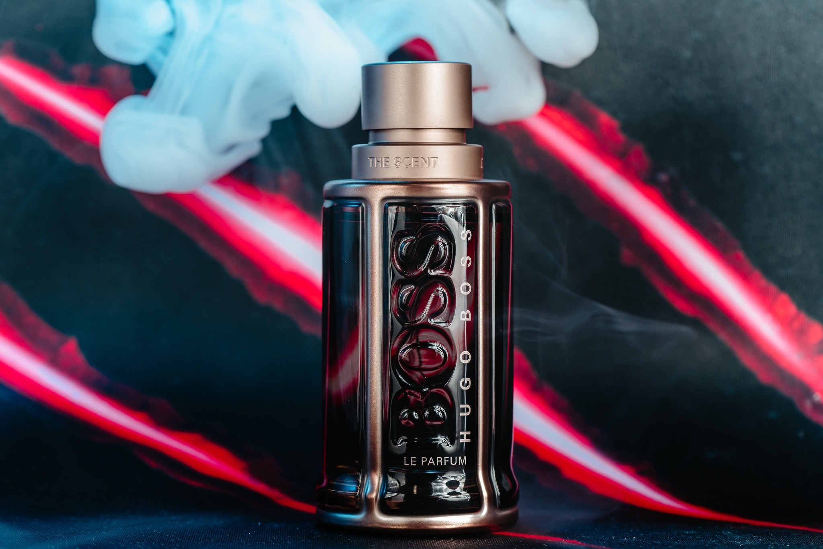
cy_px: 274
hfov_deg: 22.6
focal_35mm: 90
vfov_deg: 15.2
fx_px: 2058
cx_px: 412
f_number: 7.1
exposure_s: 1/5
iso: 100
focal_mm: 90
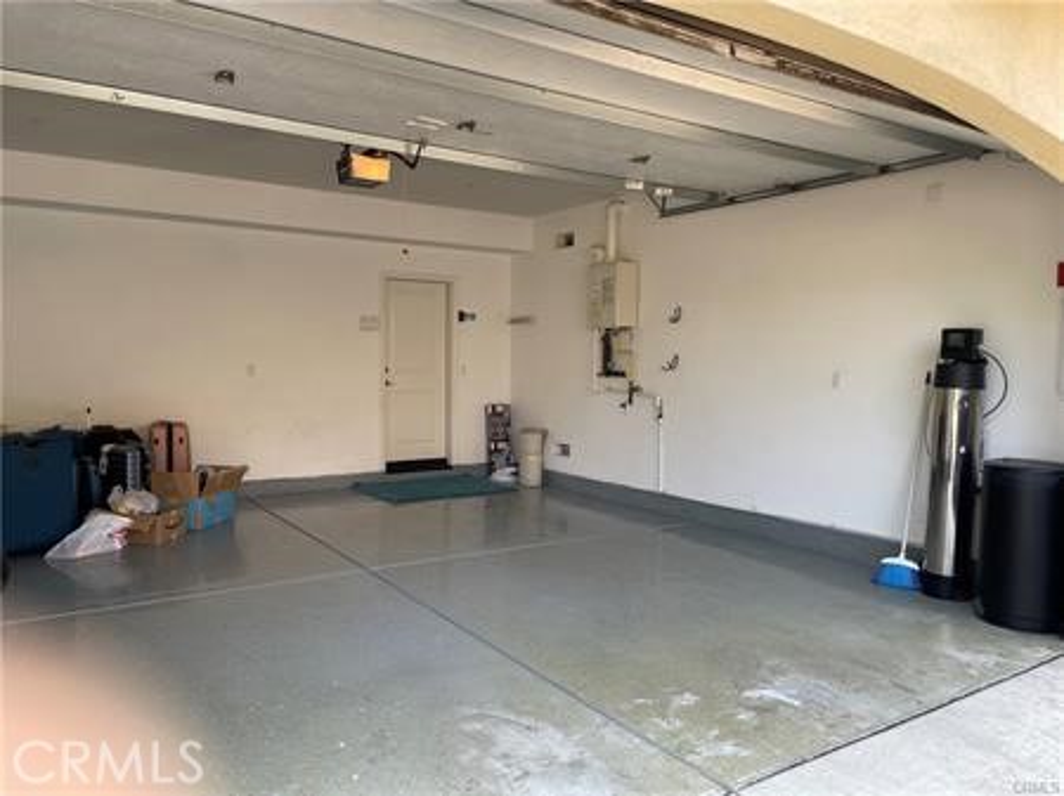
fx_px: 799
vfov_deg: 53.0
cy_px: 398
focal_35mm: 26
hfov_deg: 67.3
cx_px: 532
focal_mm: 4.2
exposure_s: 1/209
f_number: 1.6
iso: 32
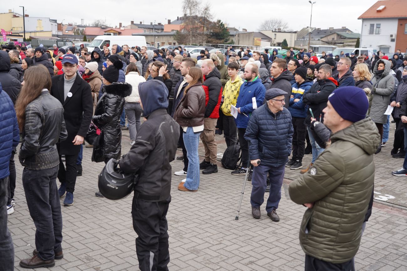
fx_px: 452
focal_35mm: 40
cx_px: 204
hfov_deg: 48.5
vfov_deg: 33.4
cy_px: 136
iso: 125
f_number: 4
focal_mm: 40
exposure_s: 1/100
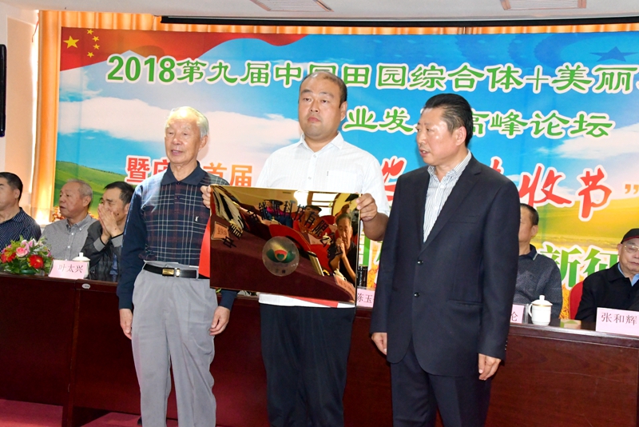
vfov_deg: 29.3
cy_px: 214
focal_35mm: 46
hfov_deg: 42.7
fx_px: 817
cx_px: 320
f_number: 7.1
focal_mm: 31
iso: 4000
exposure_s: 1/30
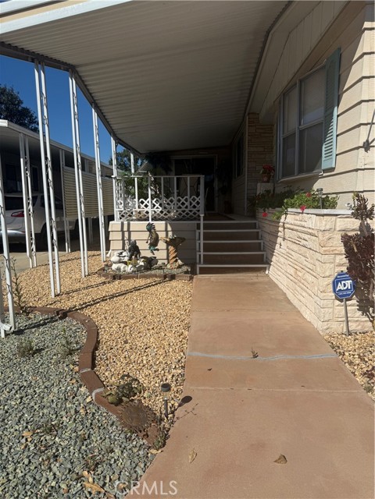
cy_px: 250
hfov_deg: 56.8
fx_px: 347
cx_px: 188
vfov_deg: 71.6
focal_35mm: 24
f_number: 1.78
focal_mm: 6.76
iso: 80
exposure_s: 1/8130
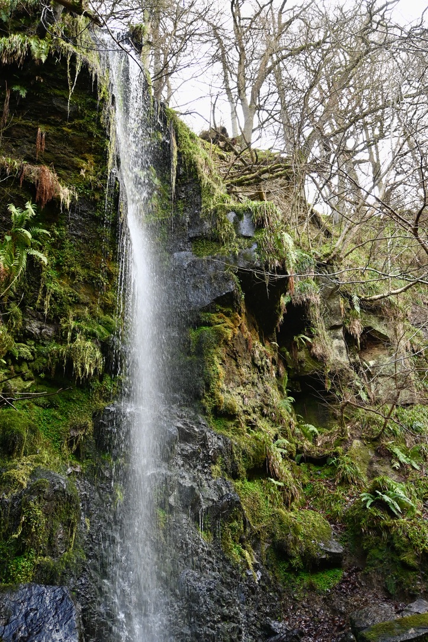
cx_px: 214
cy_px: 321
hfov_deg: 38.4
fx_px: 615
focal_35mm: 34
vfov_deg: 55.1
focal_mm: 23
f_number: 4.2
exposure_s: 1/125
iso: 720
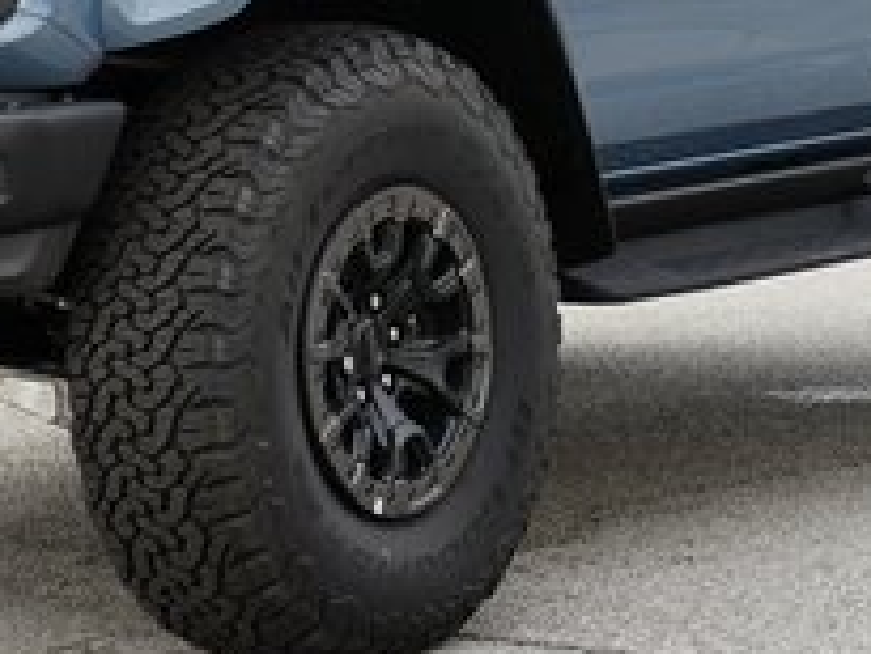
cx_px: 251
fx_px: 5514
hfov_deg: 9.0
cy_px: -79
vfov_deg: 6.8
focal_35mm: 219
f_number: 7.1
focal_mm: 73
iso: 100
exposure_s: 1/100
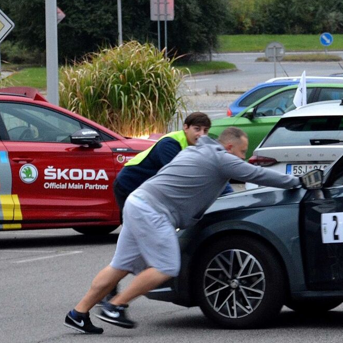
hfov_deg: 8.9
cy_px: 130
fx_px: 2175
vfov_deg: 9.0
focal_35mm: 194
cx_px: 442
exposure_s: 1/50
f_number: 5
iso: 800
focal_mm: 52
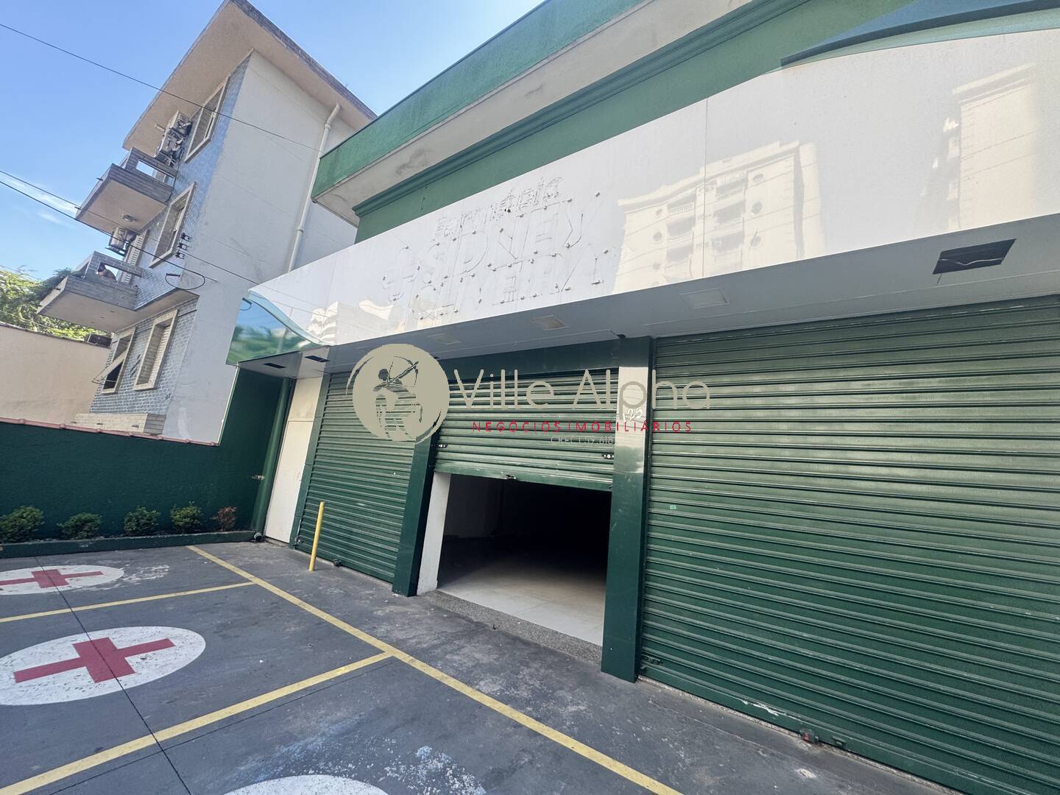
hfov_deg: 102.1
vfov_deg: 85.7
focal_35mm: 14
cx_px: 530
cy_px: 398
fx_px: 429
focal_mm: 2.22
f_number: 2.2
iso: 40
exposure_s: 1/278
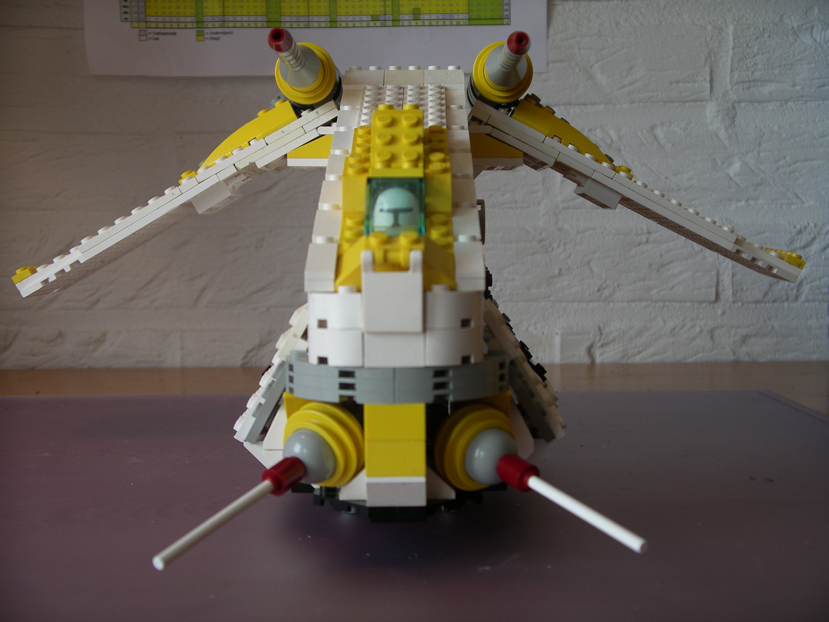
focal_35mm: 52
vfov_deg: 28.0
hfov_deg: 36.8
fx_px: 1245
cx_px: 414
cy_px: 311
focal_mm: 10.9
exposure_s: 1/125
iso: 80
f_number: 3.2
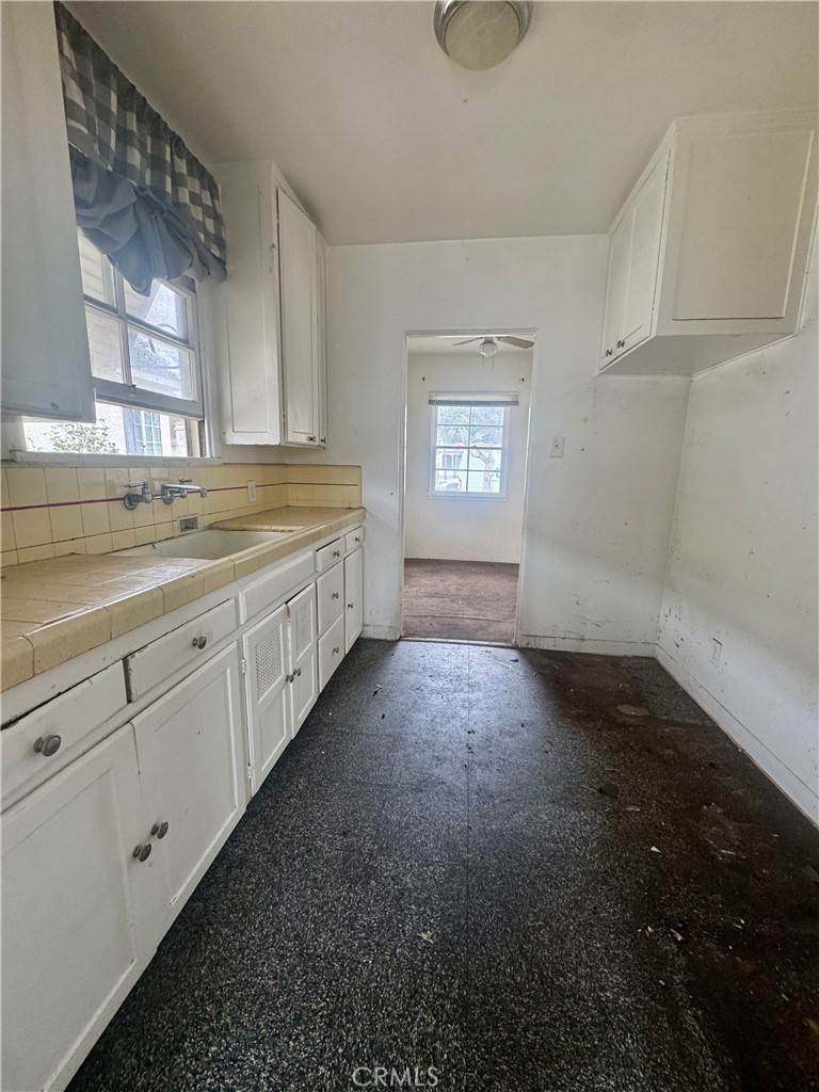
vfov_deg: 102.1
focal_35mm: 14
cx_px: 410
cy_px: 546
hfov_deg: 85.7
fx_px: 442
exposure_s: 1/99
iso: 250
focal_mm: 2.22
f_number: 2.2
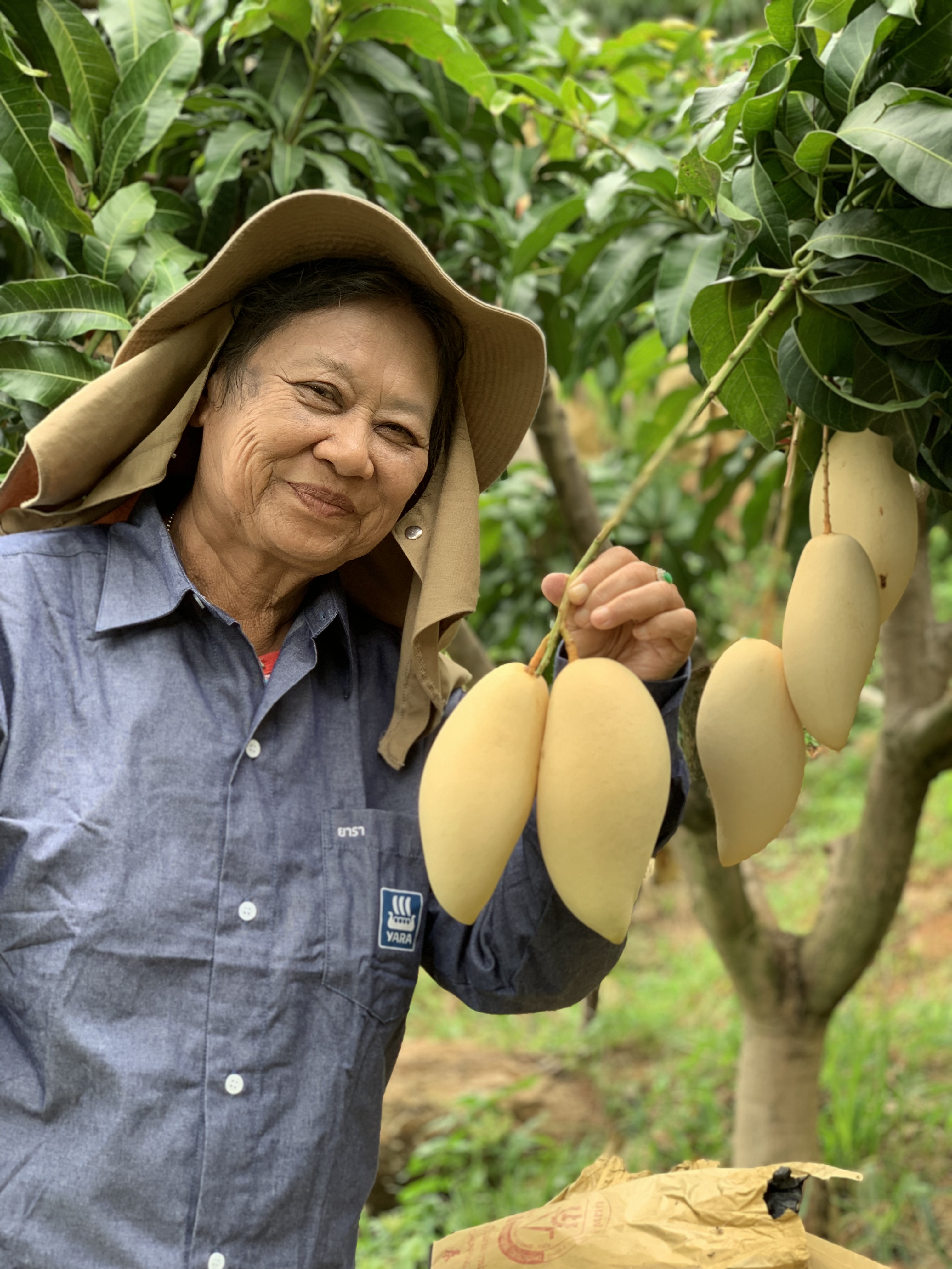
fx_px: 1907
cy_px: 634
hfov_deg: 28.0
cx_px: 476
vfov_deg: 36.8
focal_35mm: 52
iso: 50
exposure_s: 1/122
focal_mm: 6
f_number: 2.4
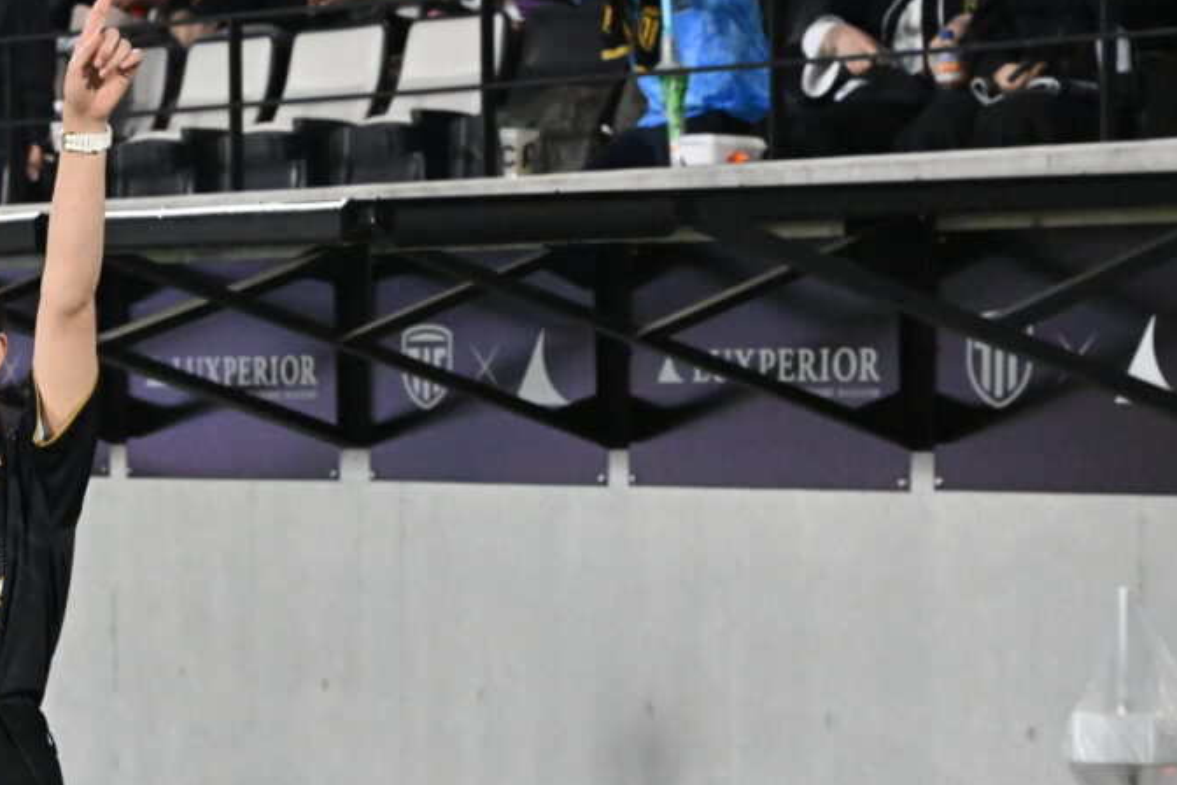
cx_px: -105
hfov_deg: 12.6
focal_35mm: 160
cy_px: 622
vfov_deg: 8.6
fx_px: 5231
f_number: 5
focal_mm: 70
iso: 10000
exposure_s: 1/400
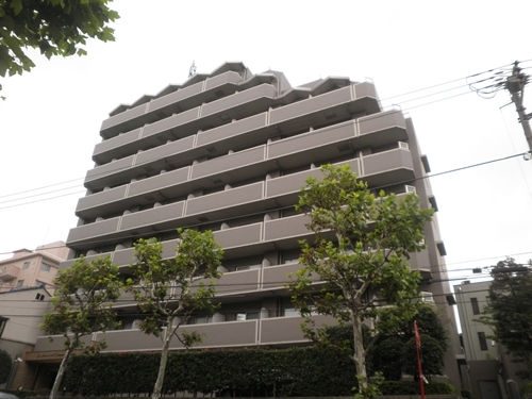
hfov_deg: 67.3
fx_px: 400
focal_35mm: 26
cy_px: 200
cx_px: 266
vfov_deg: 53.1
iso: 64
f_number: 2.6
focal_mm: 4.7
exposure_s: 1/125
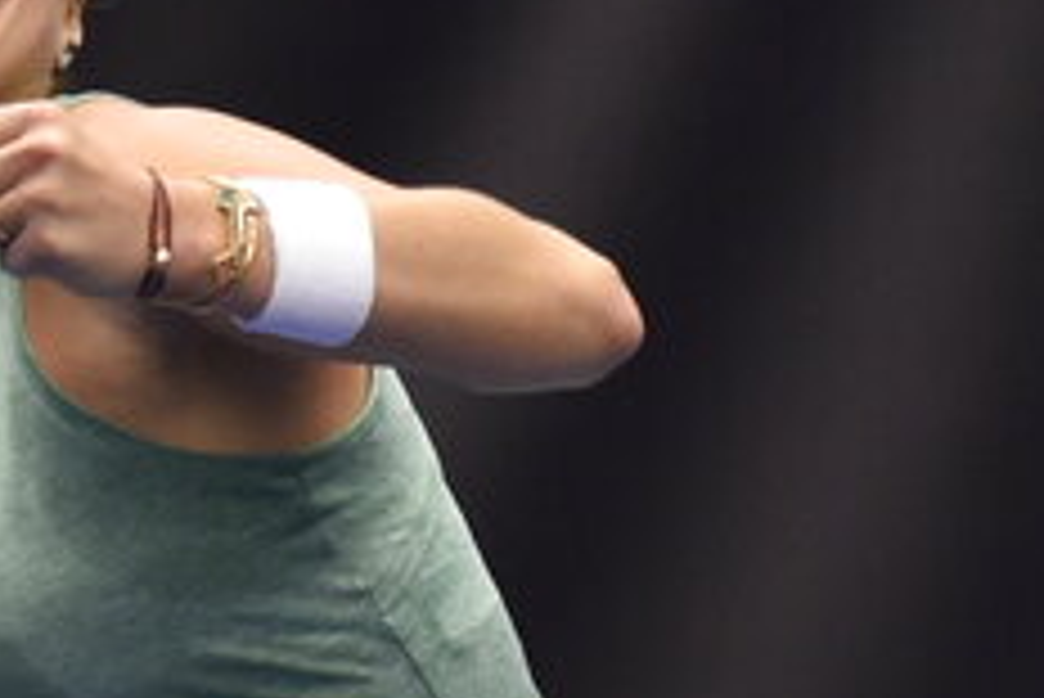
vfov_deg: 2.1
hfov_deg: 3.1
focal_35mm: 662
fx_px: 19209
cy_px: 200
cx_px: 207
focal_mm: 300
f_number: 2.8
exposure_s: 1/1250
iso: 3200
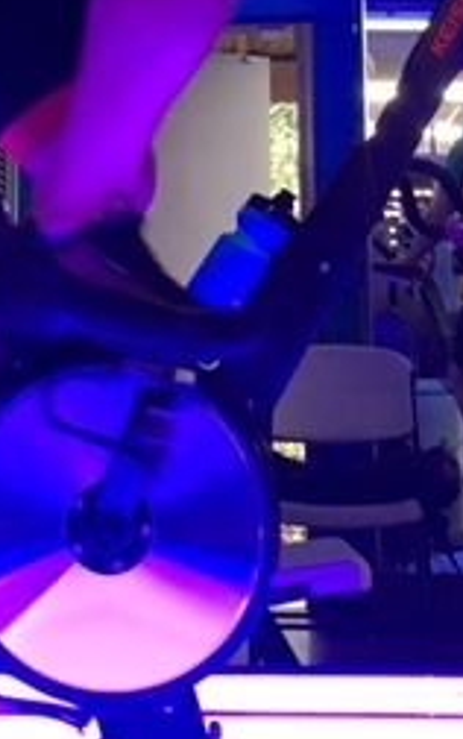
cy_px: 70
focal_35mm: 78
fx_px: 1571
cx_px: 152
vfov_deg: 25.6
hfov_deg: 16.7
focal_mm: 4.15
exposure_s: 1/30
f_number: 2.2
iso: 125
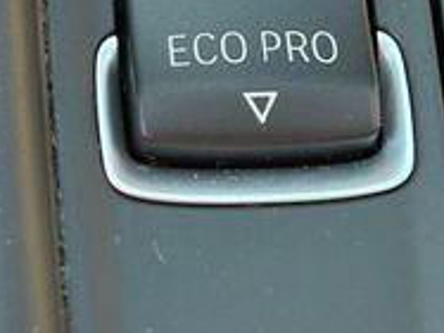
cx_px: 254
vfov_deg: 8.9
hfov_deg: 12.1
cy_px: -117
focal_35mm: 164
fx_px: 2102
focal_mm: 6.86
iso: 100
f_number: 1.78
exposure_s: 1/172
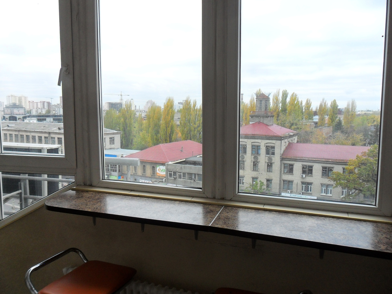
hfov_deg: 65.3
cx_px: 196
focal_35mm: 27
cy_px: 147
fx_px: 306
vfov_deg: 51.4
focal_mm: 4.9
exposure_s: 1/125
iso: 100
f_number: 3.5
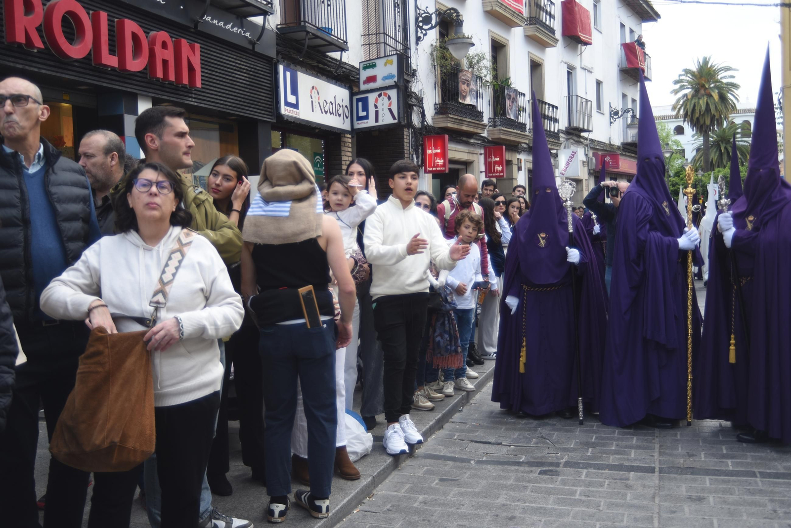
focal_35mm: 38
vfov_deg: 35.1
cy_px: 264
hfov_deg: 50.7
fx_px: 835
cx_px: 396
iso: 125
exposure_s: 1/100
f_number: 3.8
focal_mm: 38
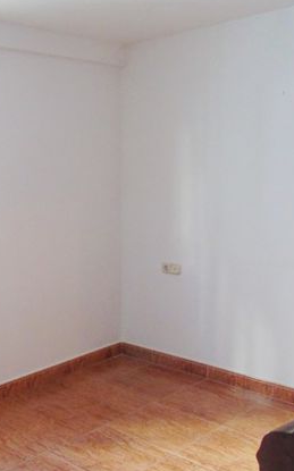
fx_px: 577
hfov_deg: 27.4
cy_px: 229
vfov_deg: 44.4
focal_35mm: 45
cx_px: 20
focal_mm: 4.4
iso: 500
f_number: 3.4
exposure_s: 1/25
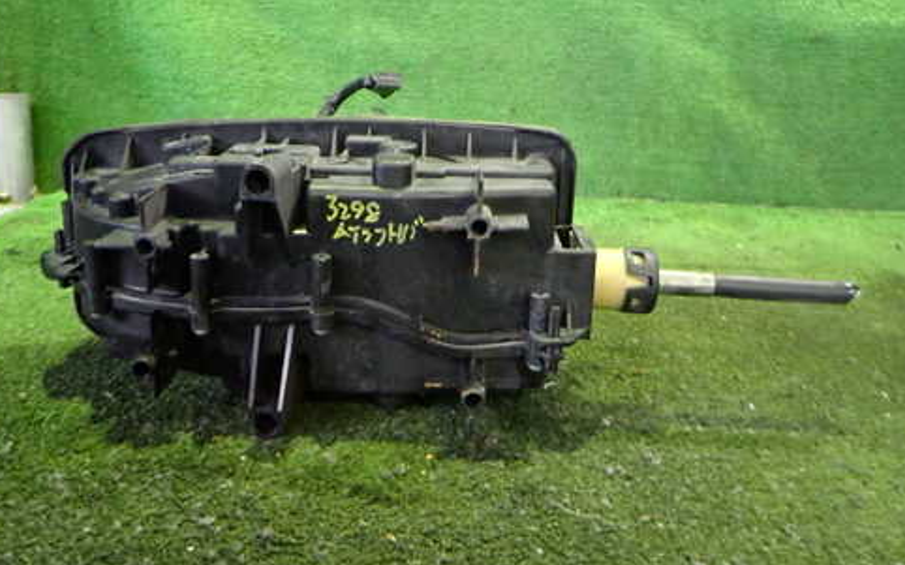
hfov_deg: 57.9
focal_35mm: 33
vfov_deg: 38.2
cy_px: 240
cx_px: 387
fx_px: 814
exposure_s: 1/30
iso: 800
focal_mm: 4.5
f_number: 2
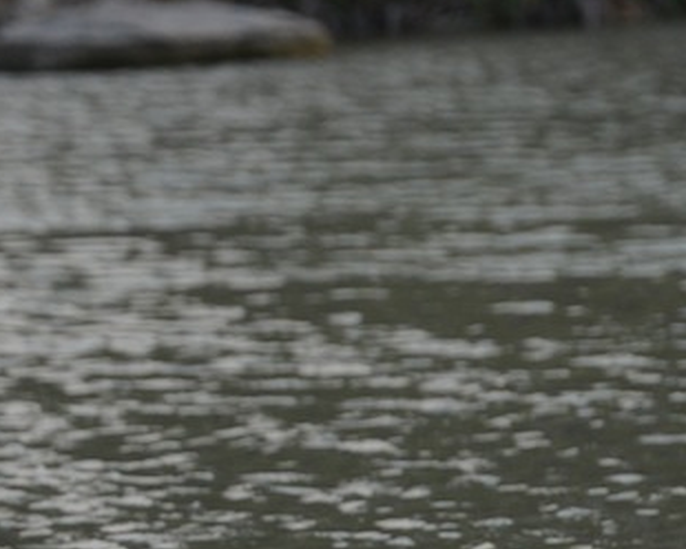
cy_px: 491
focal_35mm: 980
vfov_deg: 1.6
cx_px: -206
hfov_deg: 2.0
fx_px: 19897
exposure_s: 1/2500
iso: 640
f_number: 4
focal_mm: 200
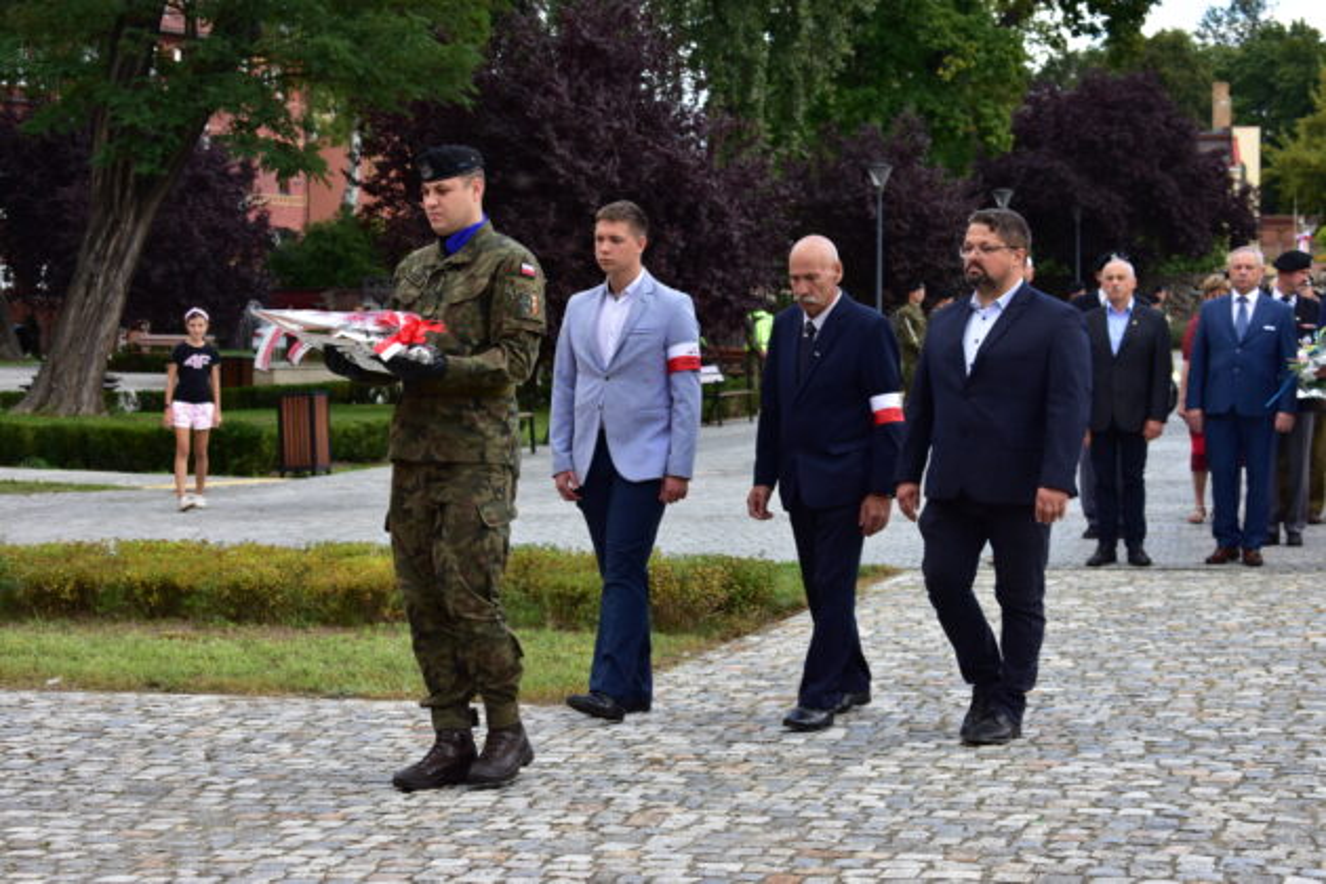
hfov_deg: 24.6
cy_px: 442
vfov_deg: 16.6
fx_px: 3039
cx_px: 663
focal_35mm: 82
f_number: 5.6
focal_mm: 55
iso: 200
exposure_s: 1/200
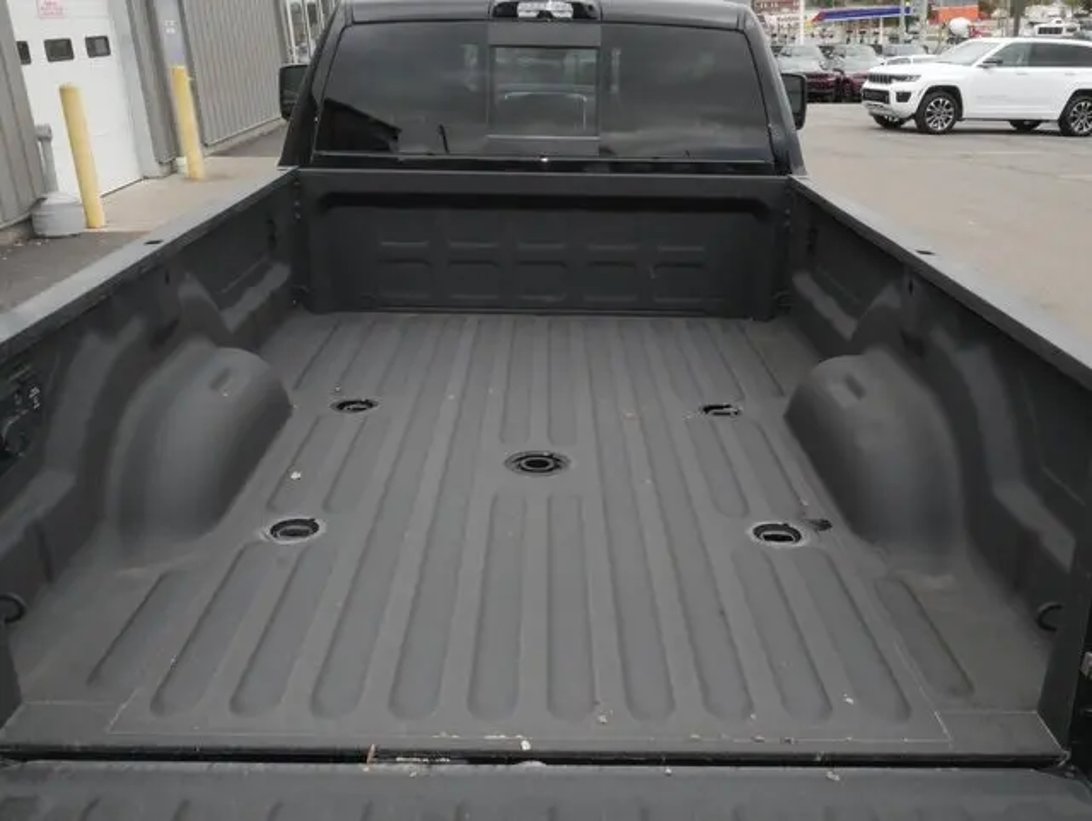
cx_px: 546
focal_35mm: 34
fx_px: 1073
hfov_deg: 53.9
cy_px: 410
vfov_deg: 41.8
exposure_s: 1/60
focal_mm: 17
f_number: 20
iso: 1600
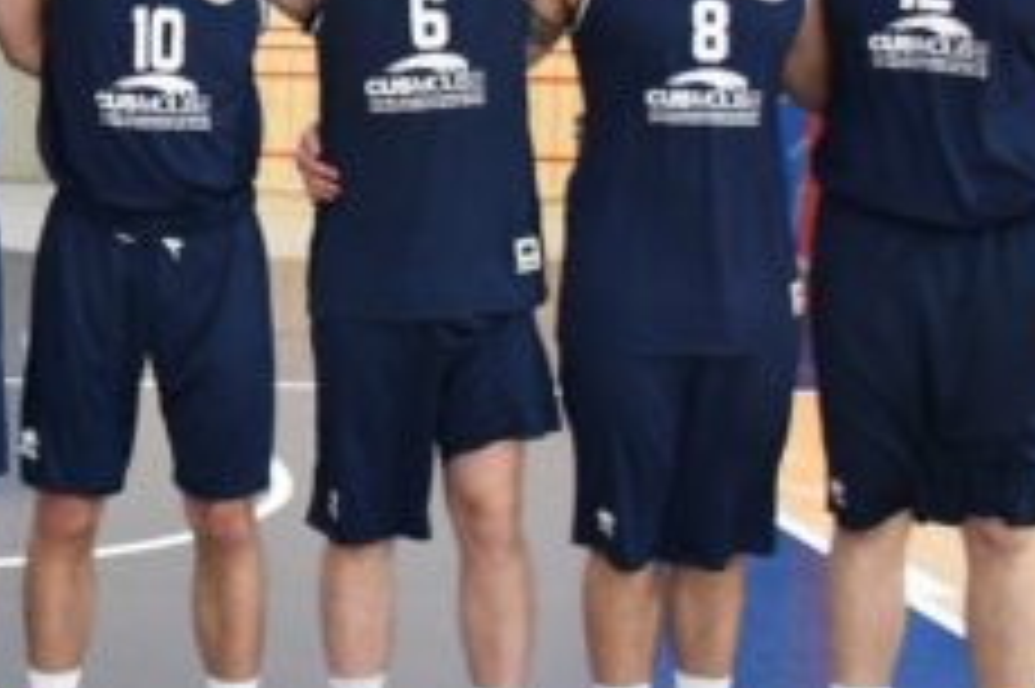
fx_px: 3131
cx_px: -158
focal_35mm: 109
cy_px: 144
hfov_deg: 18.0
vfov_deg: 12.5
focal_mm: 24
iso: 8000
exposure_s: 1/320
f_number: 9
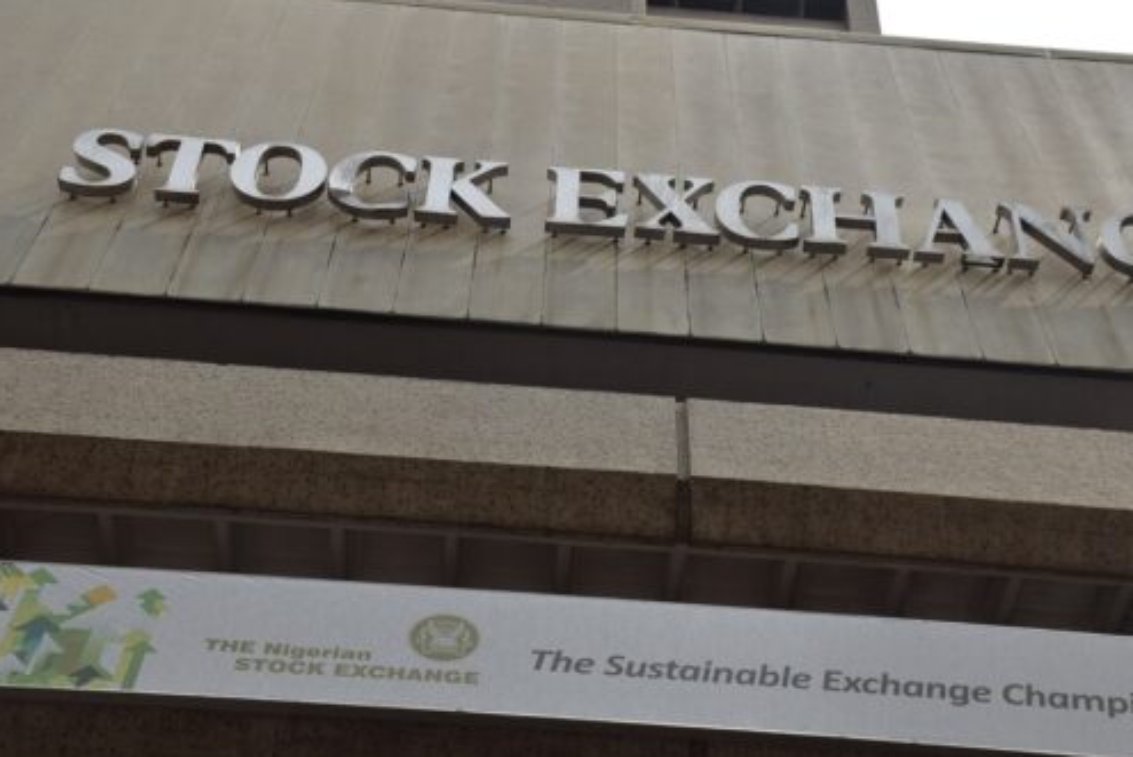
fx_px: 1953
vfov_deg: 21.9
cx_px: 602
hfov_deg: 32.3
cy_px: 286
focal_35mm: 62
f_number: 9
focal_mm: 32
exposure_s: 1/400
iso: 200
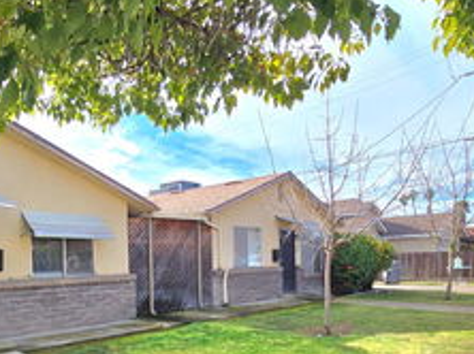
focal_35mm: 30
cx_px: 120
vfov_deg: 44.3
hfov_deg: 57.1
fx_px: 410
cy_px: 286
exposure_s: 1/1667
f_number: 2.2
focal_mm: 2.2
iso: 50
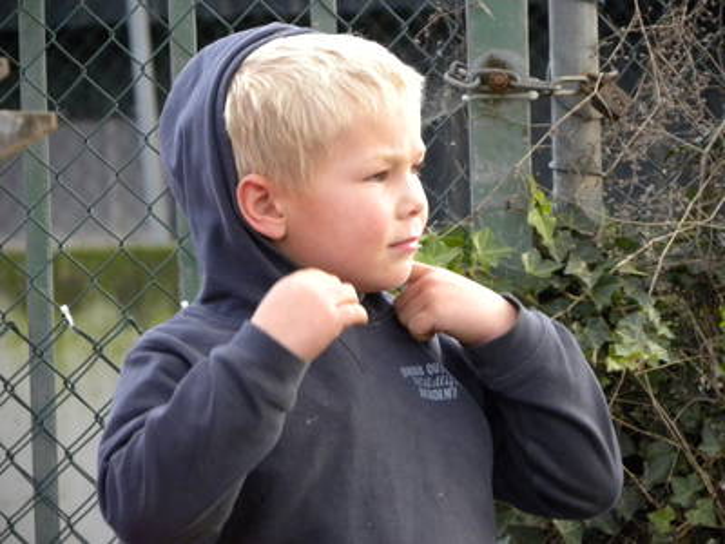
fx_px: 7896
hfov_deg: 5.3
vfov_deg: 3.9
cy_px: 272
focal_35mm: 377
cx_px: 362
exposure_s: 1/175
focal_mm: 67.2
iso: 400
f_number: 5
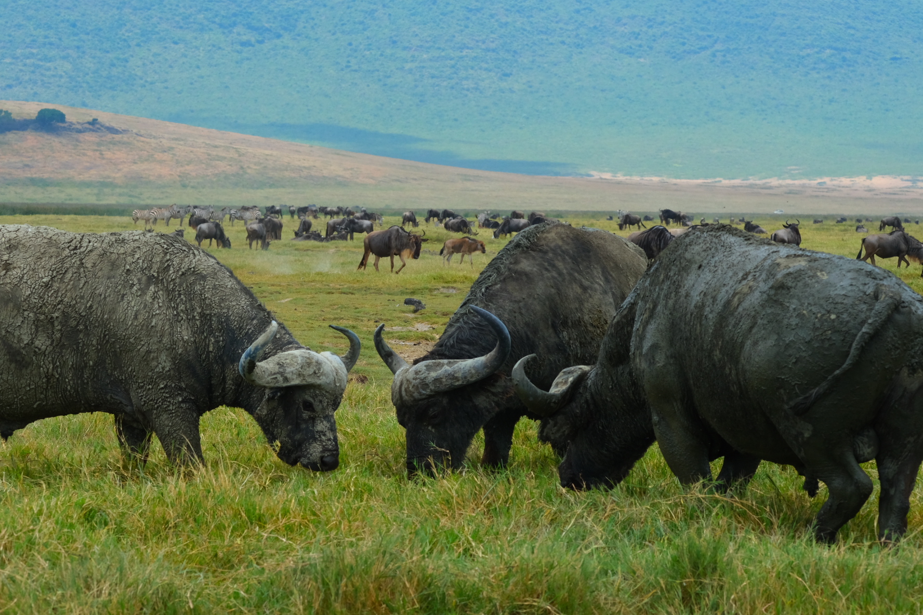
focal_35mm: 155
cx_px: 462
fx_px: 3974
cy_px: 308
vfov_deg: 8.9
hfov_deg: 13.2
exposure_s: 1/640
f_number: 8
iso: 500
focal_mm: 103.6
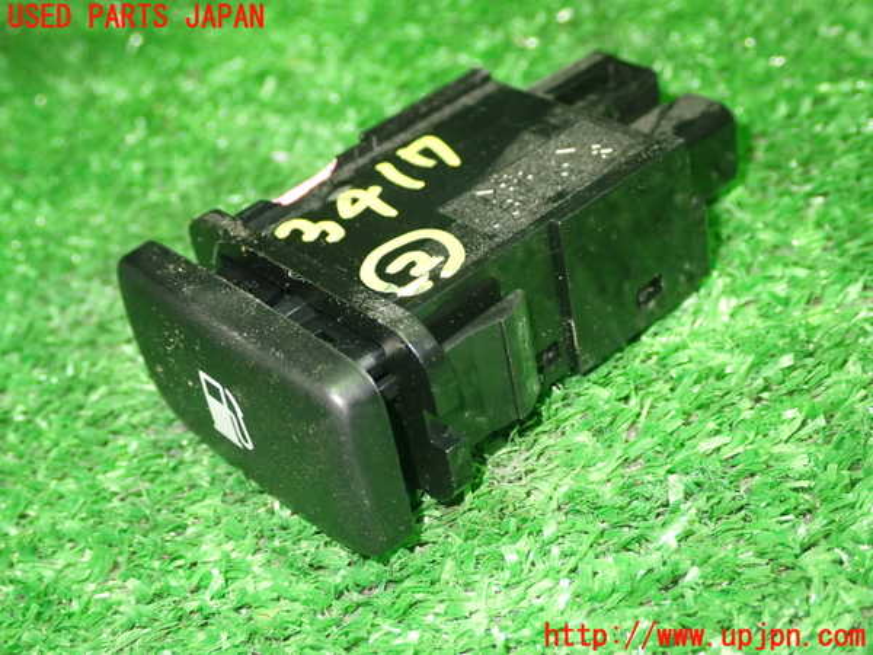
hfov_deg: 35.5
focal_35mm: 54
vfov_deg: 27.0
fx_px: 1362
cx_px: 436
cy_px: 328
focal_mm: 9.65
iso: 800
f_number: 3.3
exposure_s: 1/15
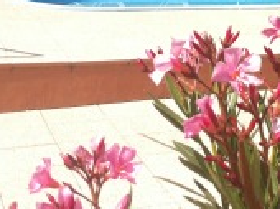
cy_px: -94
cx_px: 294
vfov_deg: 12.8
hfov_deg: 17.4
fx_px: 889
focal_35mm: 110
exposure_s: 1/1371
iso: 80
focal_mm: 3.85
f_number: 2.8
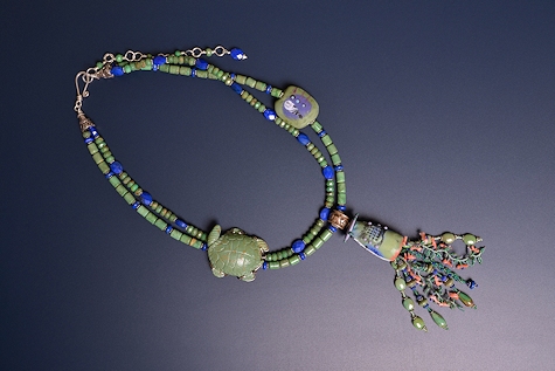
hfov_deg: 53.1
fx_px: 555
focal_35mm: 36
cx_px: 278
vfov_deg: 36.9
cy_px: 186
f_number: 11
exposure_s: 5
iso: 100
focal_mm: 24
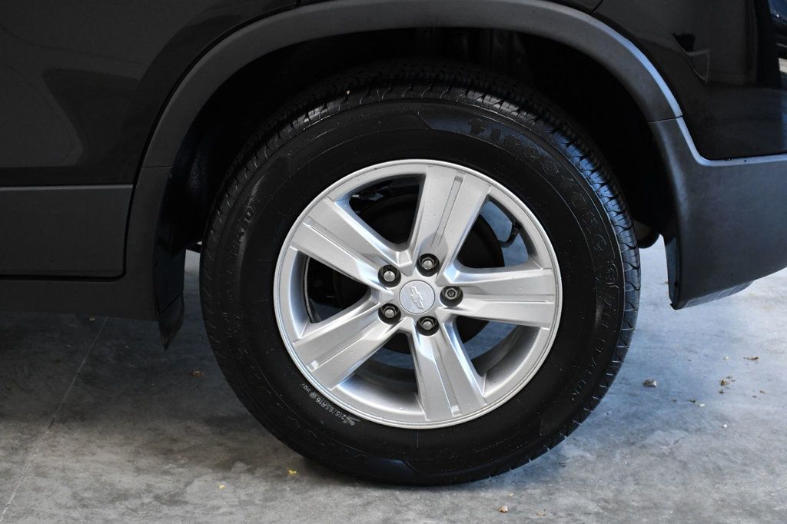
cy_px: 262
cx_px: 394
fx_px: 1464
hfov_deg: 30.1
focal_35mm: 67
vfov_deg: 20.3
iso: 2500
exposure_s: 1/320
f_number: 9
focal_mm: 45
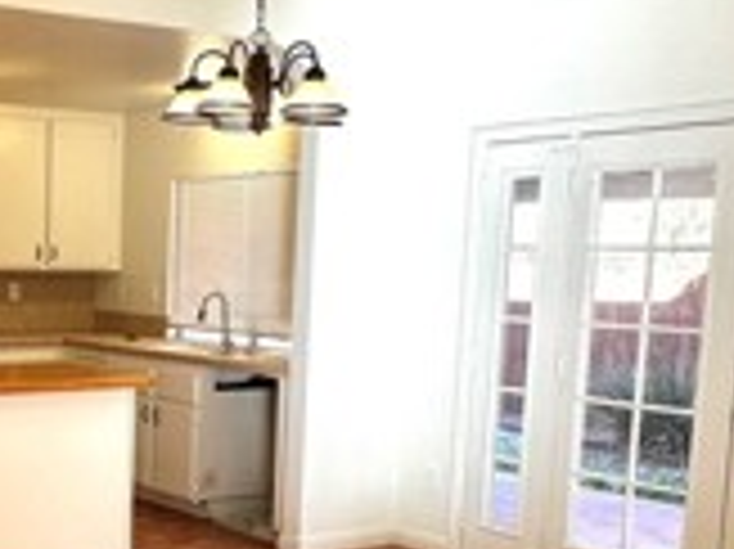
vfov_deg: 26.3
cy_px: 396
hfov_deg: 32.1
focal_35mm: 55
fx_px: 1165
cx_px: -9
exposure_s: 1/120
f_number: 2.2
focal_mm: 2.22
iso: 50
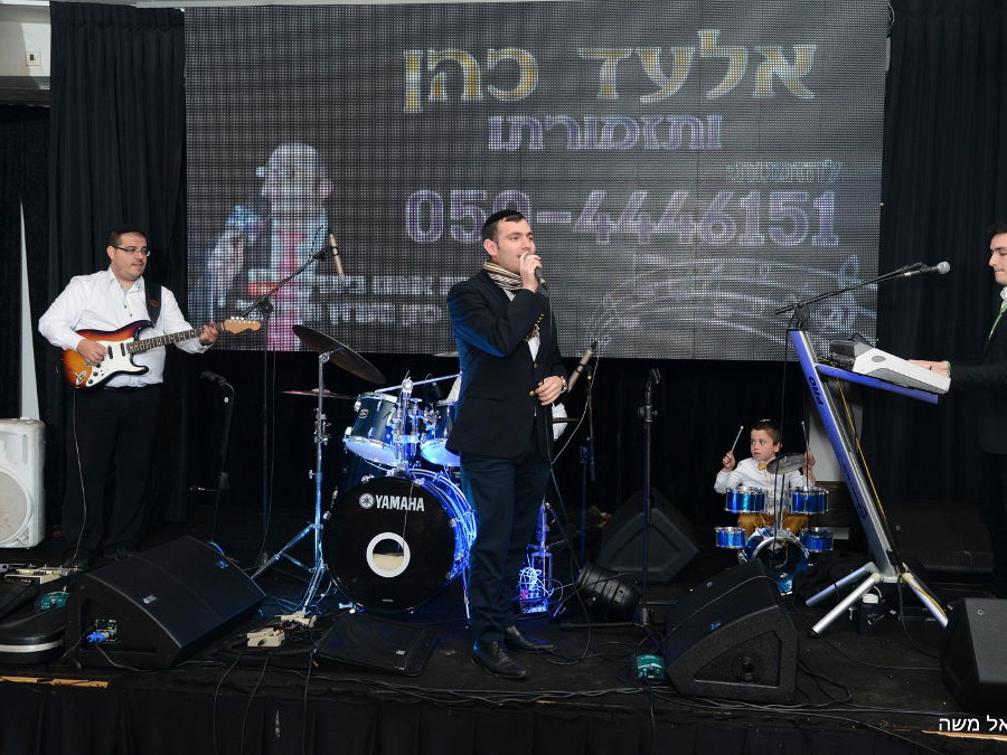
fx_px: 1018
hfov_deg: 52.5
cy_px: 378
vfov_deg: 40.7
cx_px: 553
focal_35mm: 35
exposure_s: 1/100
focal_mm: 32
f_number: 5.6
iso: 1600
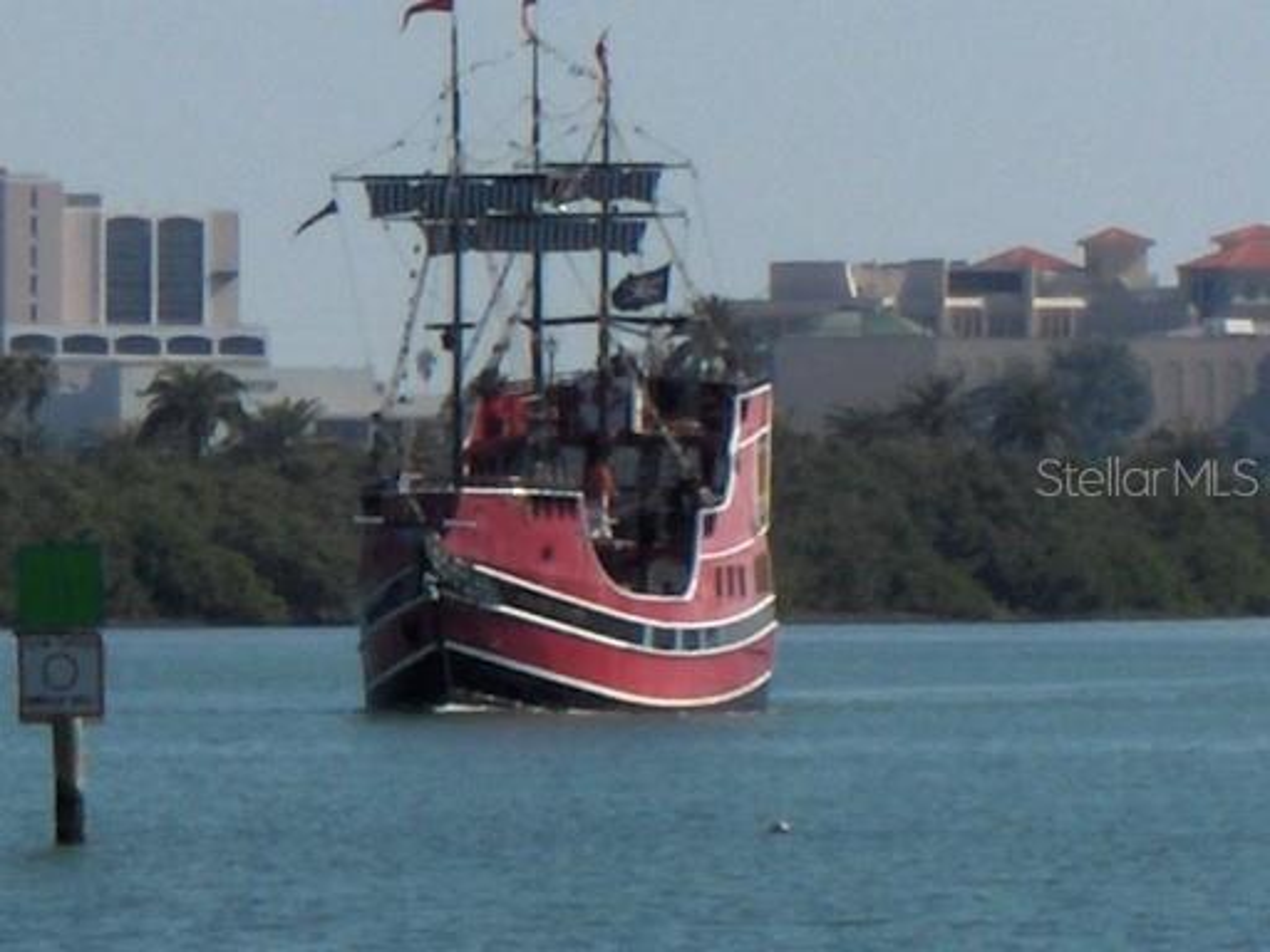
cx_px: 635
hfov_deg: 16.8
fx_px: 4293
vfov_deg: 12.7
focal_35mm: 117
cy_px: 476
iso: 100
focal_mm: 24
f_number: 8.4
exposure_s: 1/312
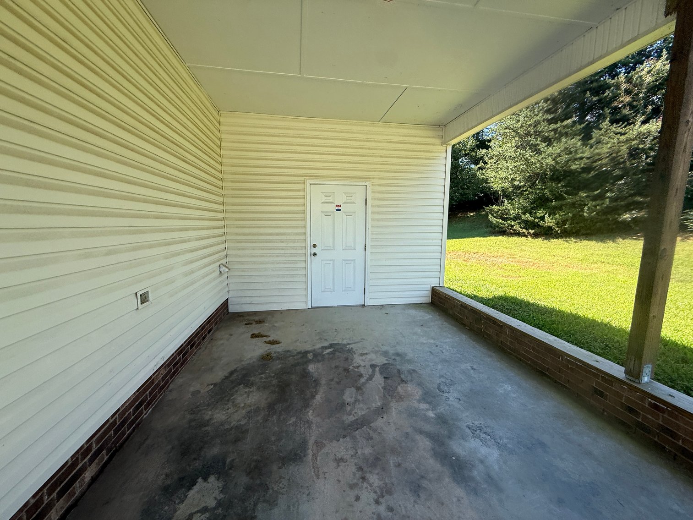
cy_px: 260
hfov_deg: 102.1
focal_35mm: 14
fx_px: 280
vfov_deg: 85.7
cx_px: 346
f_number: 2.2
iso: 64
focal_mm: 2.22
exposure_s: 1/514
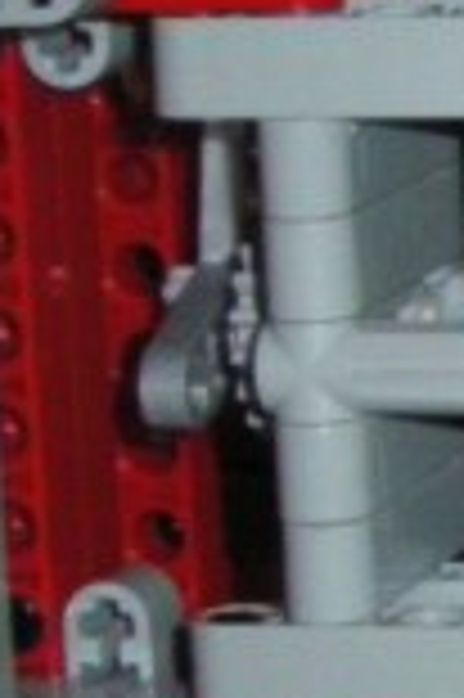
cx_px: 2225
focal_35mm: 248
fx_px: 4805
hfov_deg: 4.7
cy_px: 153
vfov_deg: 8.3
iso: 400
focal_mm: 6.3
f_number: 3.5
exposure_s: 1/50
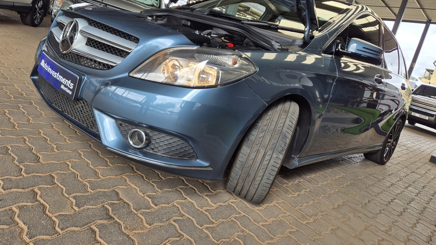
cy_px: 87
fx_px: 301
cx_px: 220
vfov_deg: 43.9
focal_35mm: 26
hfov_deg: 71.9
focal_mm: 5.4
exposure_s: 1/180
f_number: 1.8
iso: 25
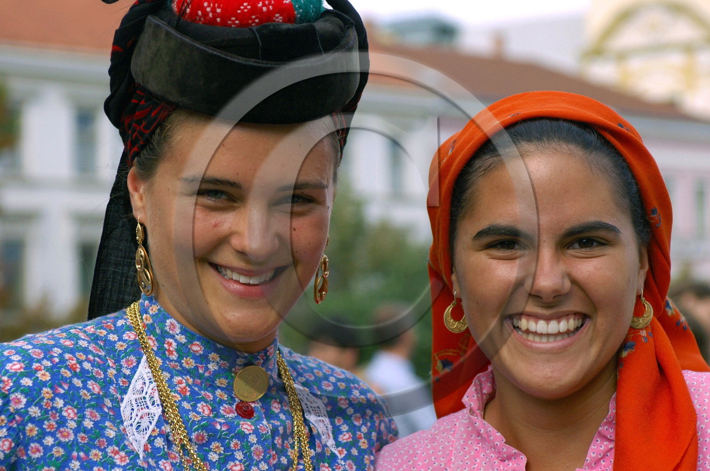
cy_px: 236
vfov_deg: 13.0
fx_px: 2068
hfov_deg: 19.5
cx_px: 355
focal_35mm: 105
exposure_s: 1/80
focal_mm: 70
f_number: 4.5
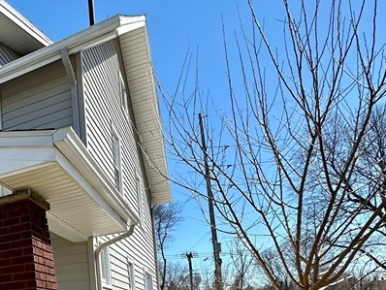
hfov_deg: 39.8
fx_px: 402
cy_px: 303
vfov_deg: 35.2
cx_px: -56
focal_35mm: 36
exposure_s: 1/1052
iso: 40
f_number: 2.2
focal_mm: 2.22
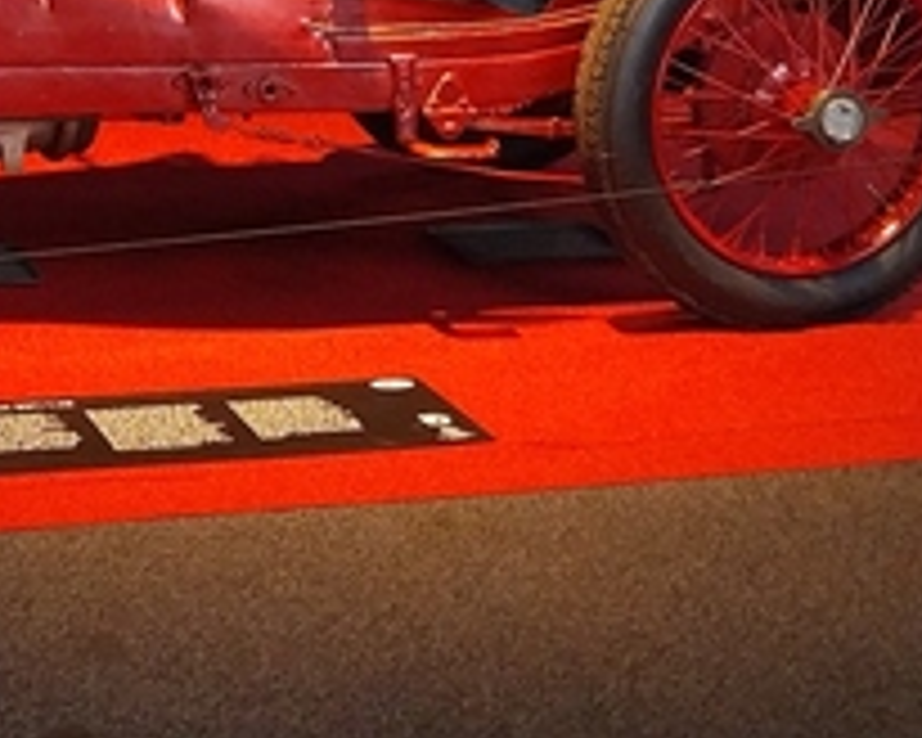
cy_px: -126
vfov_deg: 21.6
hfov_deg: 27.4
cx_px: 52
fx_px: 1801
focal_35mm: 66
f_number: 1.8
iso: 320
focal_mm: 4
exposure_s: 1/25
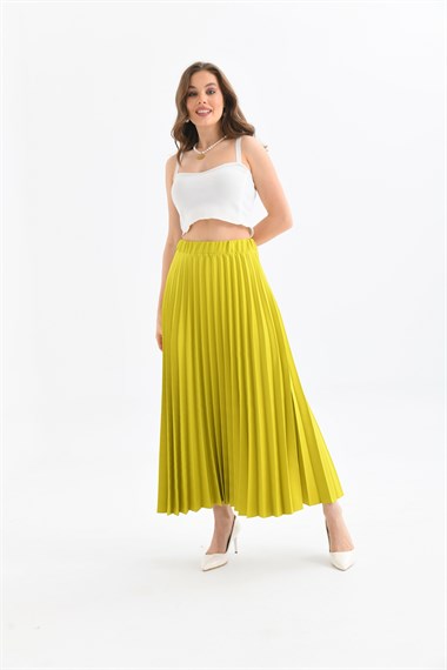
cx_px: 224
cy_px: 335
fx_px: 857
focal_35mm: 46
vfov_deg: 42.7
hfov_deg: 29.2
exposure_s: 1/125
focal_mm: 46
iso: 160
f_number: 6.3
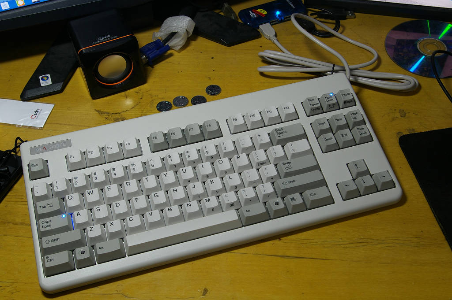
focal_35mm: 50
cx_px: 226
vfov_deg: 27.2
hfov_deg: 40.0
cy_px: 150
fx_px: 621
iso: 200
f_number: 9
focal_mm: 33
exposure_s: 1/2.5
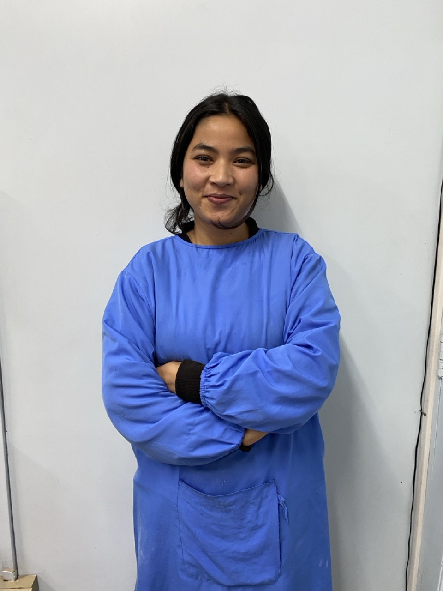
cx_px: 222
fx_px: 444
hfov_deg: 53.1
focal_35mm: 26
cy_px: 296
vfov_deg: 67.3
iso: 200
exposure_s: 1/50
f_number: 1.8
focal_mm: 4.25
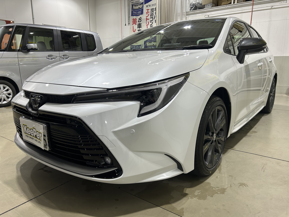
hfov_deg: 67.3
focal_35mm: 26
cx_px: 144
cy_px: 108
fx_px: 217
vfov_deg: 53.1
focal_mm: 5.7
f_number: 1.5
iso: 64
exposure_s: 1/120
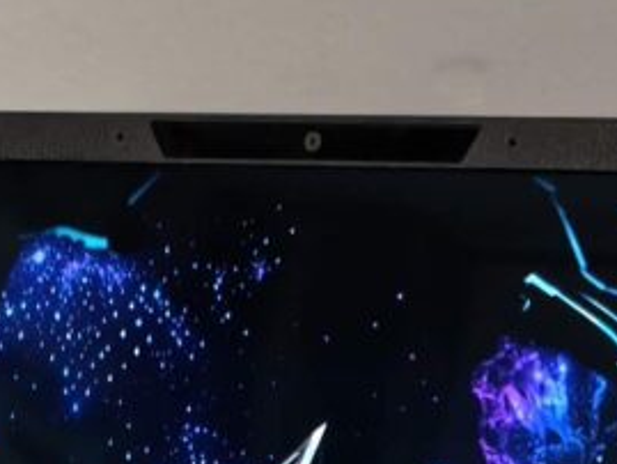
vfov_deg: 7.4
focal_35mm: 164
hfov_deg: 12.0
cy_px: 1631
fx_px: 2924
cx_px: 229
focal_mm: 6.54
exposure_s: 1/50
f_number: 1.57
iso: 450
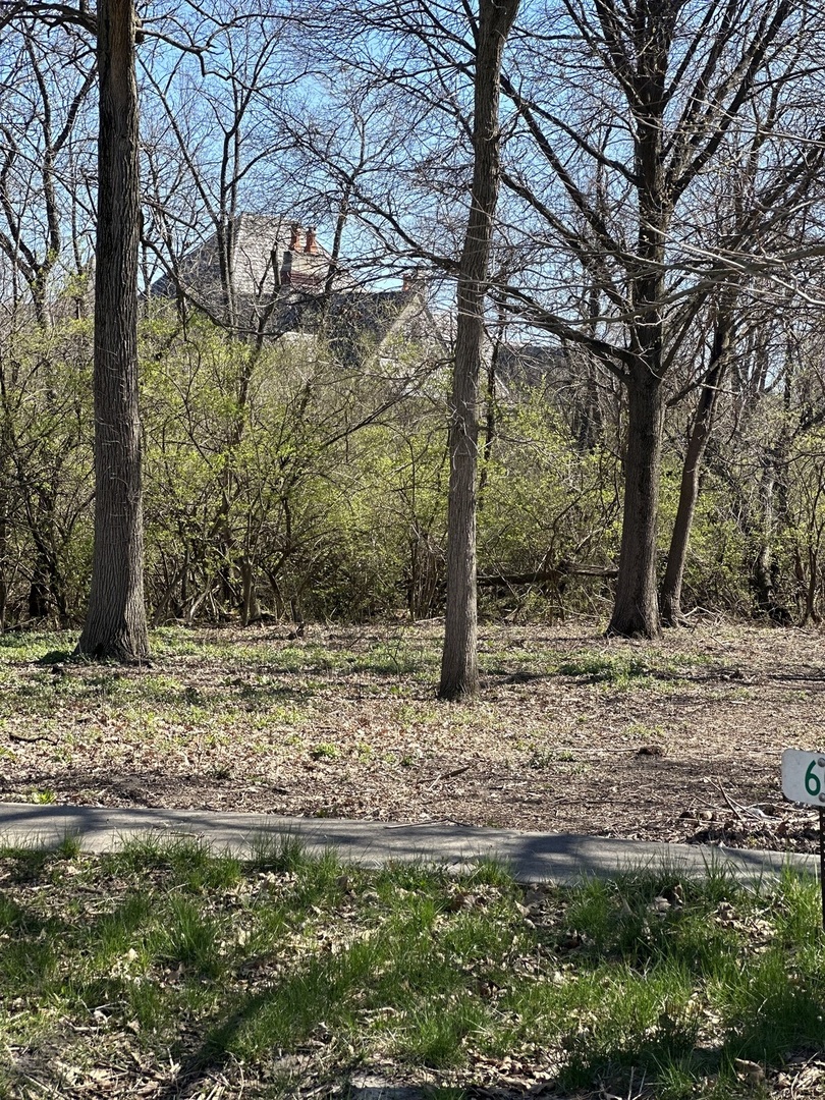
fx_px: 2447
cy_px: 550
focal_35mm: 77
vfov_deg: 25.3
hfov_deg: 19.1
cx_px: 412
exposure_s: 1/249
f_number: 2.8
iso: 25
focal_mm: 9
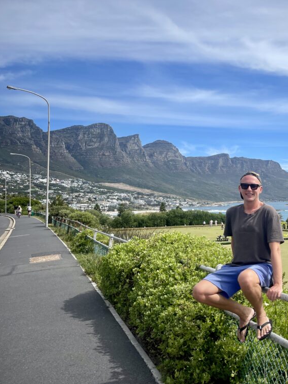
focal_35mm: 34
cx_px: 260
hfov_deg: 38.8
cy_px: 193
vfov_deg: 53.9
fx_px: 377
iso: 32
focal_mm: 5.1
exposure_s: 1/4525
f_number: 1.6
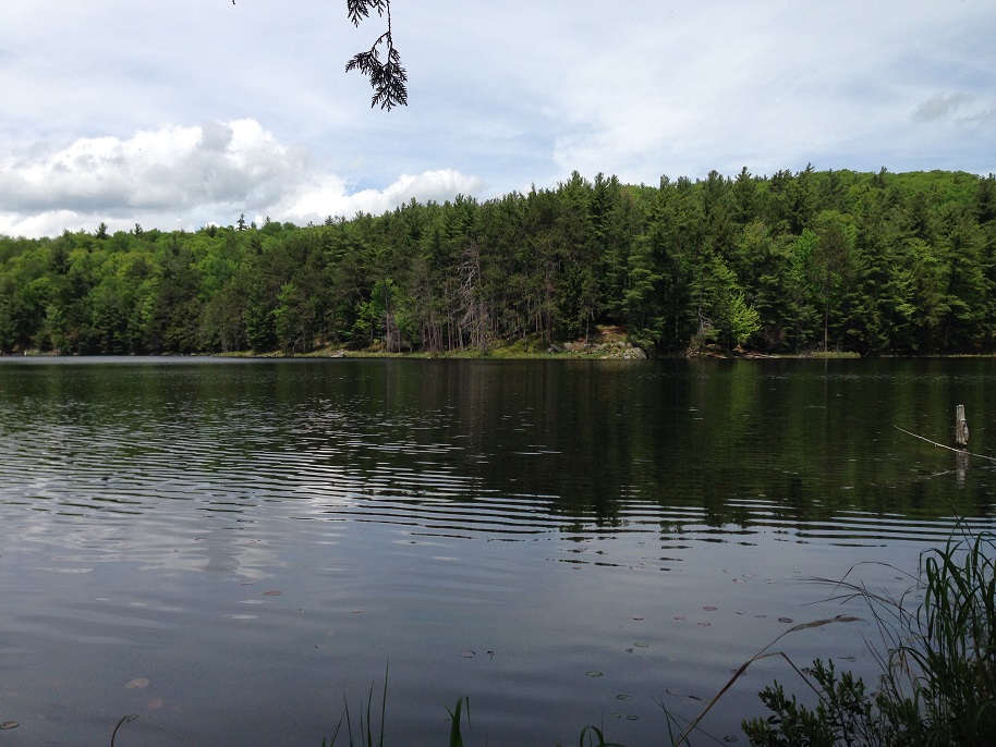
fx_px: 950
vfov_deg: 43.0
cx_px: 498
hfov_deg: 55.3
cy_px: 374
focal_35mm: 33
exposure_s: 1/2088
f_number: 2.4
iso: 50
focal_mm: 4.12
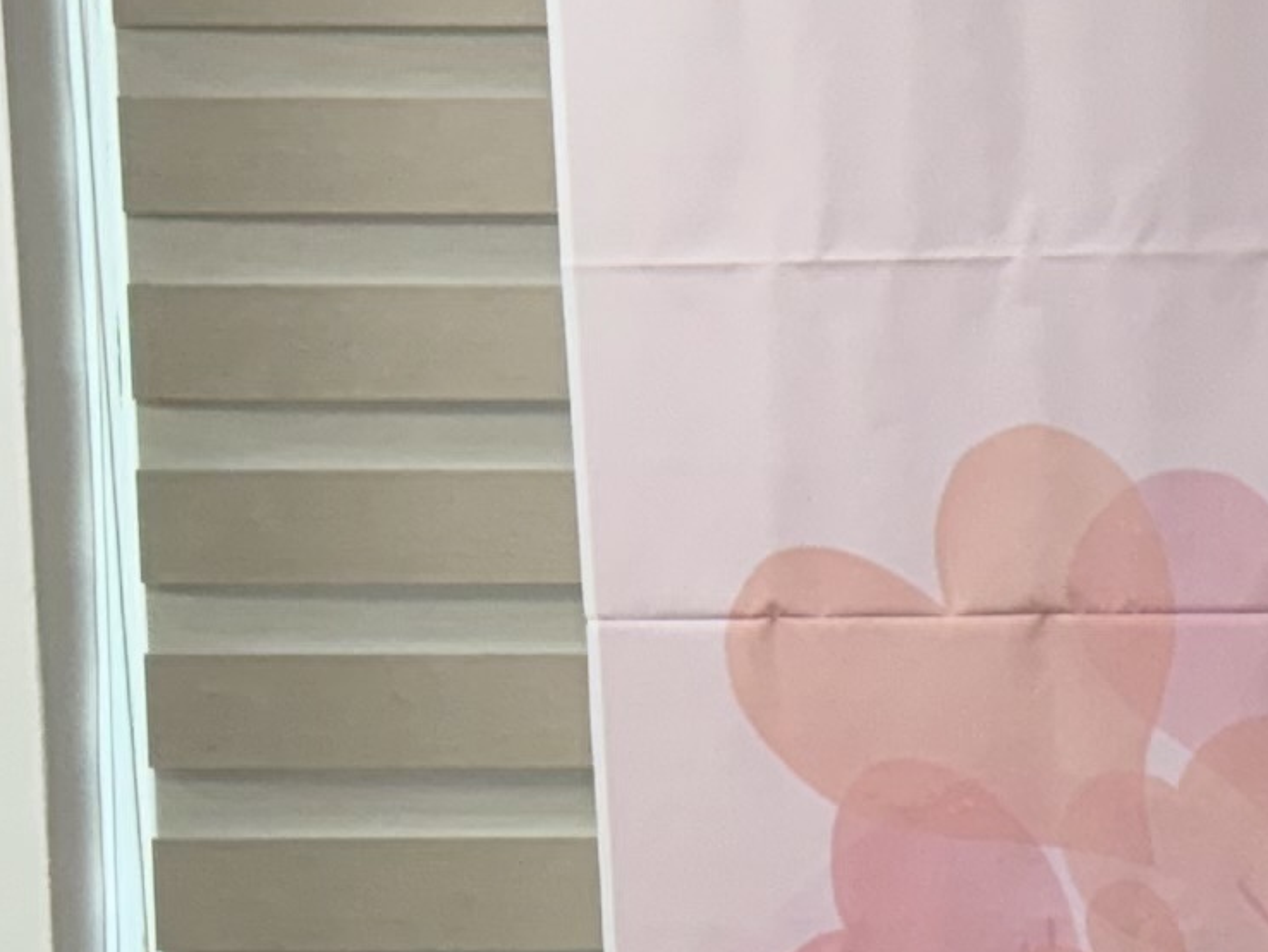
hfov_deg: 11.7
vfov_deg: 10.3
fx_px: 5203
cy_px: 1040
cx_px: 2883
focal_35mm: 142
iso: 80
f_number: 1.6
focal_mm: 5.96
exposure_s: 1/120
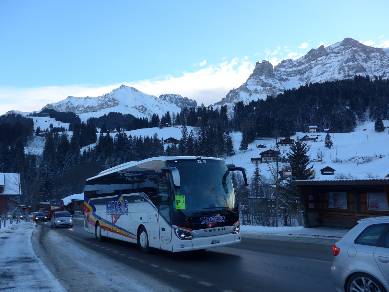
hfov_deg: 61.7
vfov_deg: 48.2
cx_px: 194
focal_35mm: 29
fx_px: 326
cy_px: 146
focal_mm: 6
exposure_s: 1/400
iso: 80
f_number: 2.8
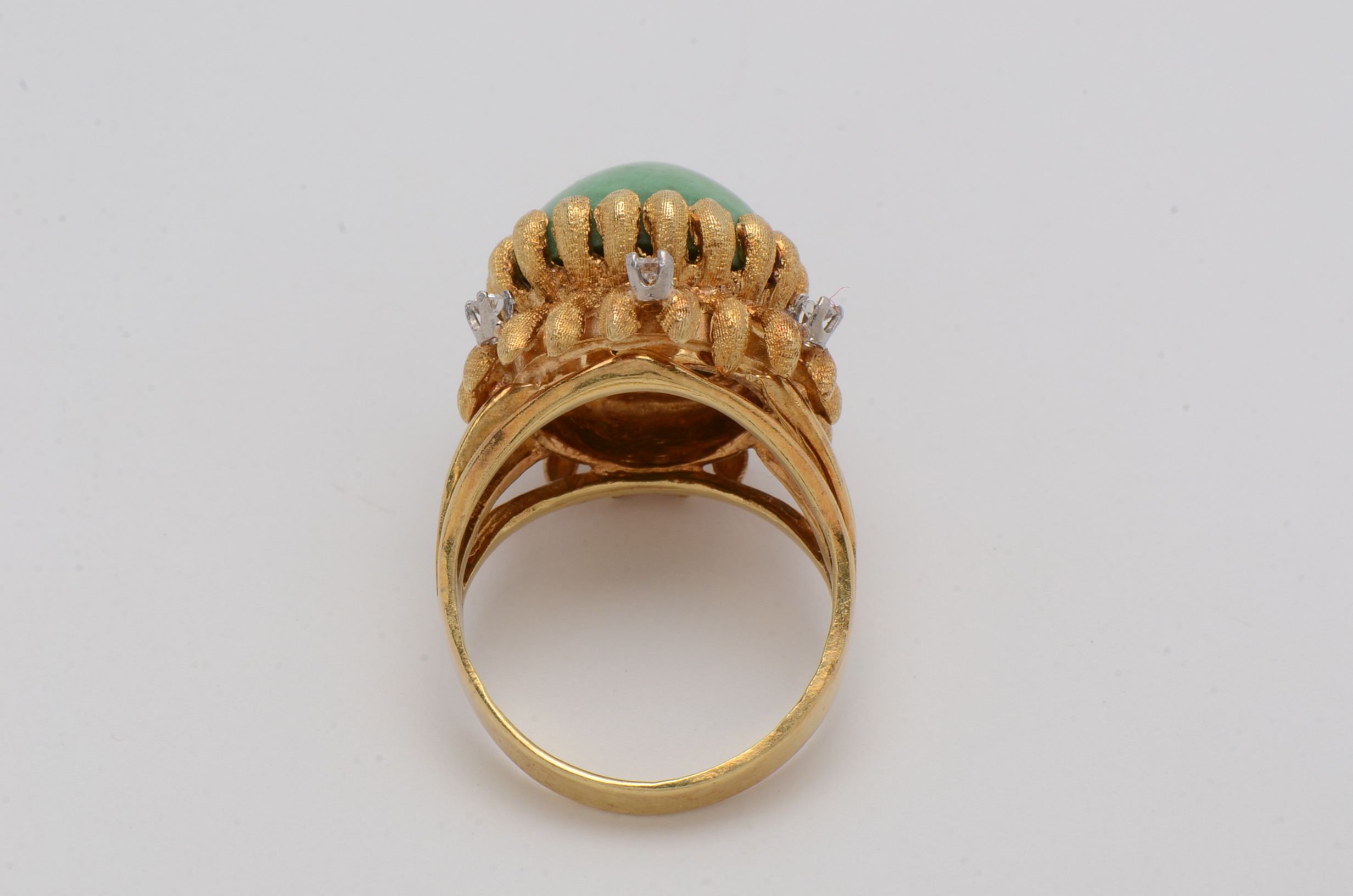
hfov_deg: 16.1
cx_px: 676
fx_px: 4782
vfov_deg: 10.7
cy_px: 448
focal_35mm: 128
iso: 200
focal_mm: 85
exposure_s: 1/125
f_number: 20
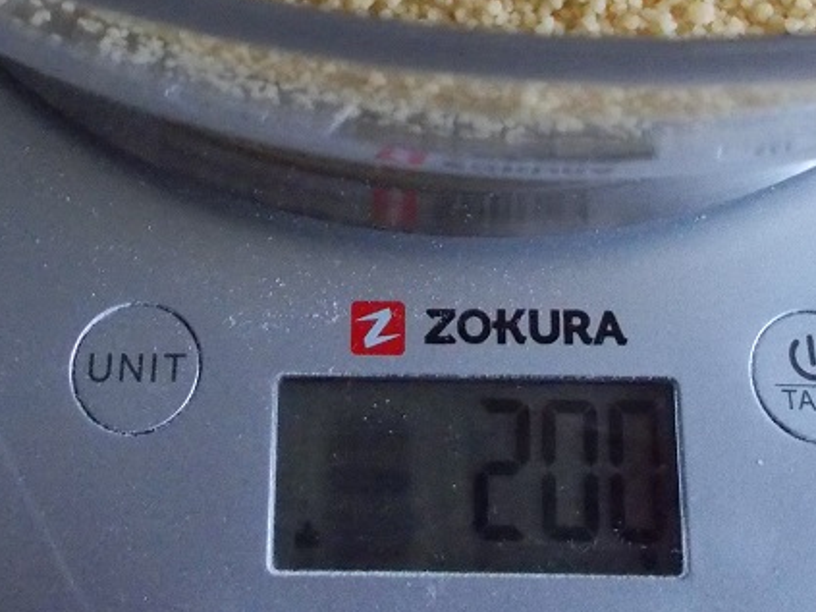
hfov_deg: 30.7
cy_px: -27
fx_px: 1485
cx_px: 405
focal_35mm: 63
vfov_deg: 22.2
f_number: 3.2
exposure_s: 1/100
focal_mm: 4.6
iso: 800
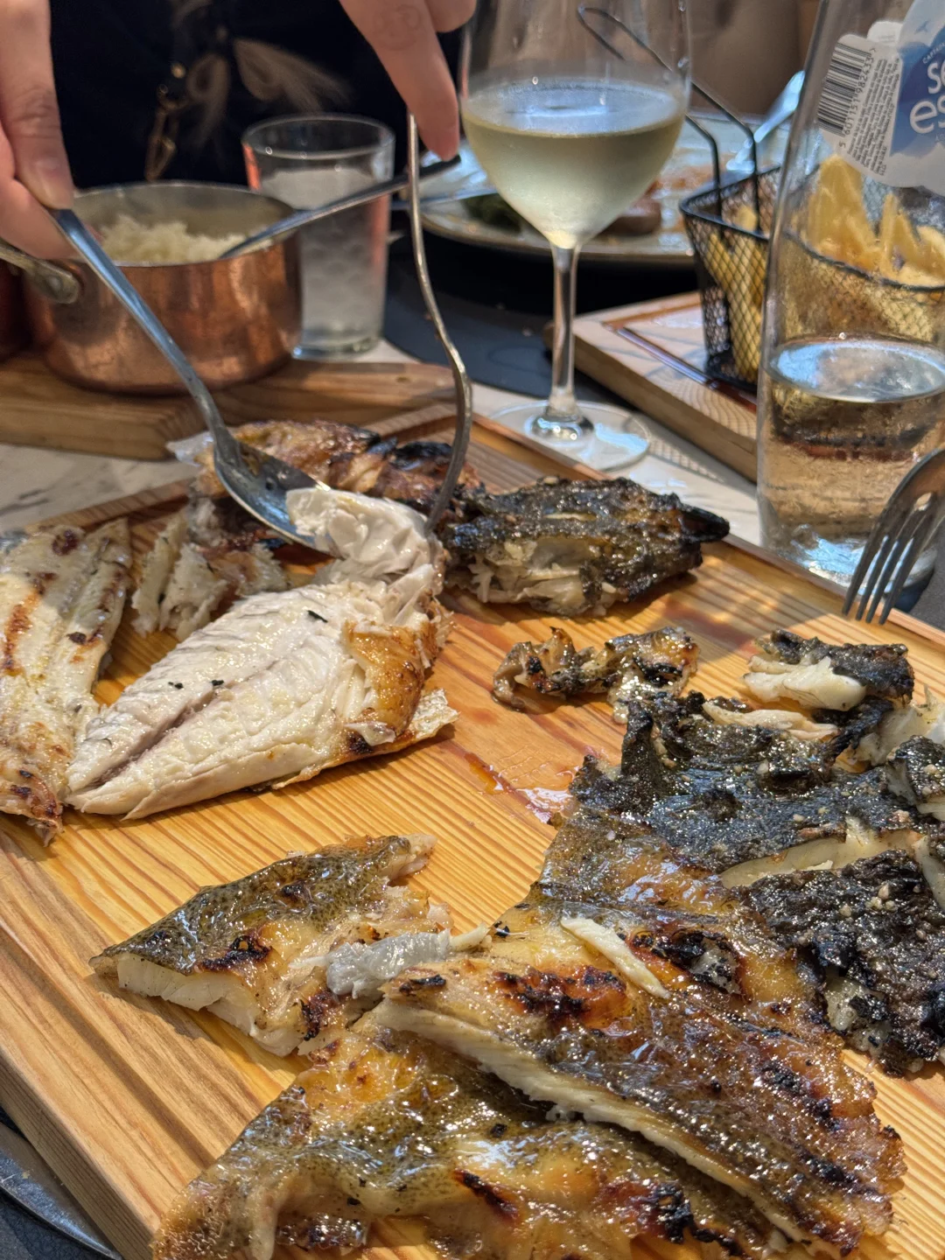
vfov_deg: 39.7
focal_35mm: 48
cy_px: 630
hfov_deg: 30.3
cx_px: 472
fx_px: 1747
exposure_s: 1/50
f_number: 1.78
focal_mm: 6.76
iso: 64
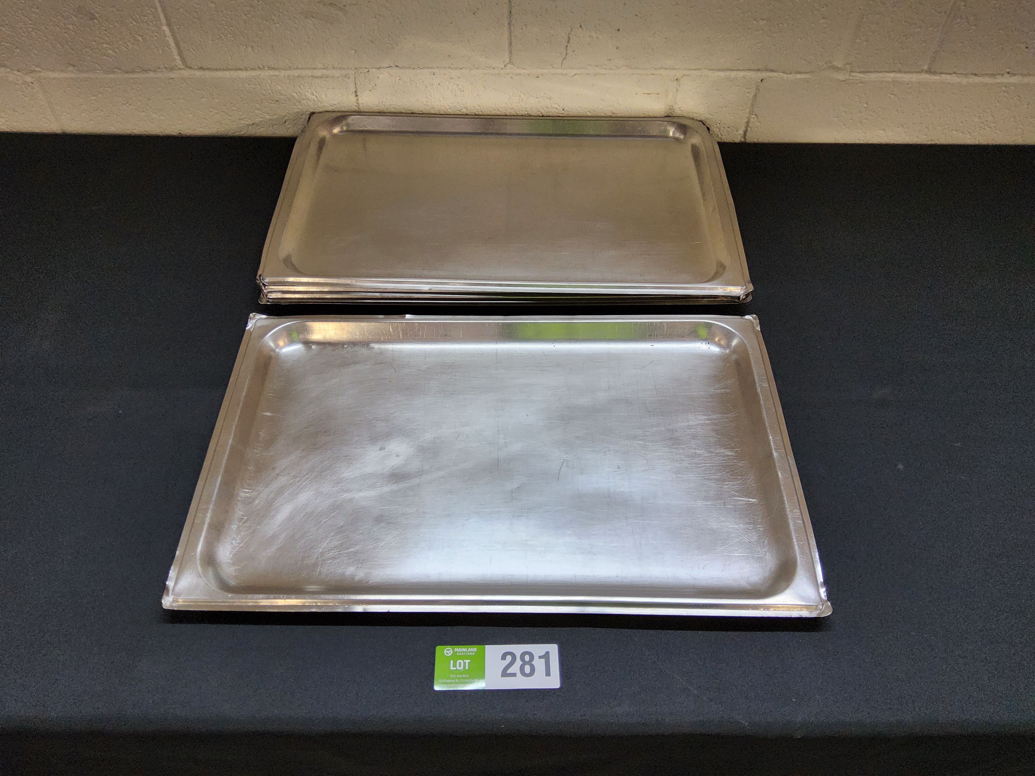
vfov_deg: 54.9
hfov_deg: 69.4
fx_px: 747
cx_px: 518
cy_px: 388
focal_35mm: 25
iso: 320
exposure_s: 1/120
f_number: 2
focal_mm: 3.08
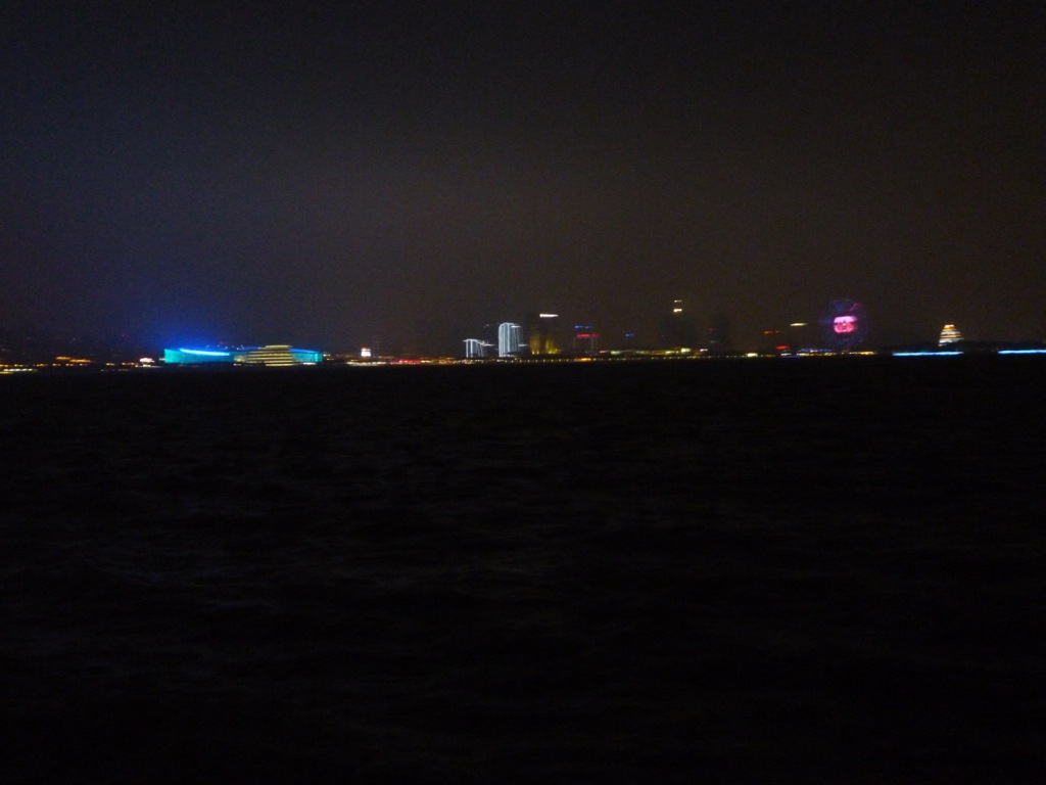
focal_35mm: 41
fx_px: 1239
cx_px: 523
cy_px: 392
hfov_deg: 45.8
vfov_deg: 35.1
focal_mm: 7.3
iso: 800
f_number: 3.7
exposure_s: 1/4
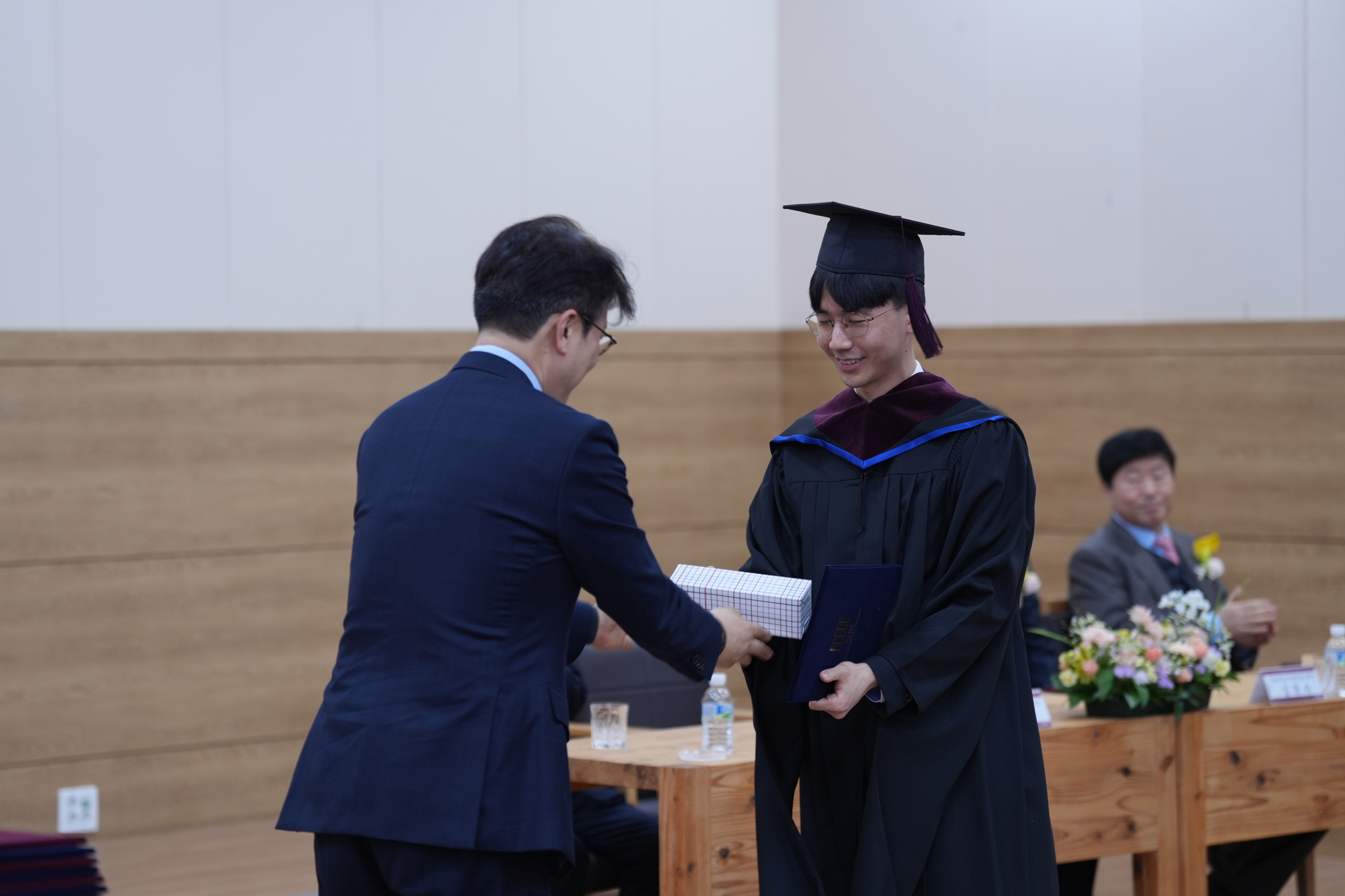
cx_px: 672
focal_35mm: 107
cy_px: 448
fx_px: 3997
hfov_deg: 19.1
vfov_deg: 12.8
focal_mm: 107
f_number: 2.8
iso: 500
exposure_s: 1/125
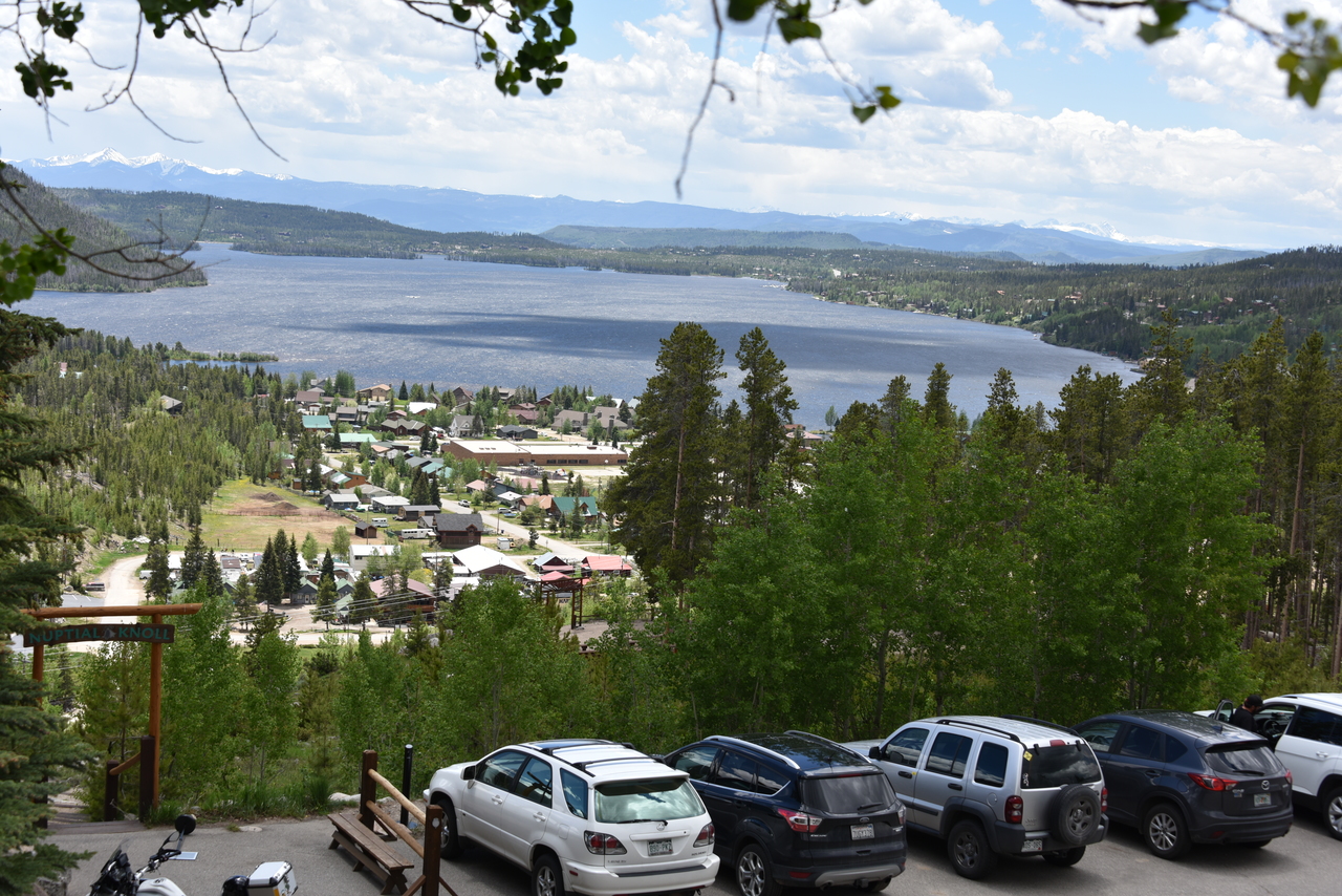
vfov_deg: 24.6
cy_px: 448
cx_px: 671
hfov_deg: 36.2
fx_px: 2051
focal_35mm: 55
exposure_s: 1/250
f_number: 8
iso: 100
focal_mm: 55
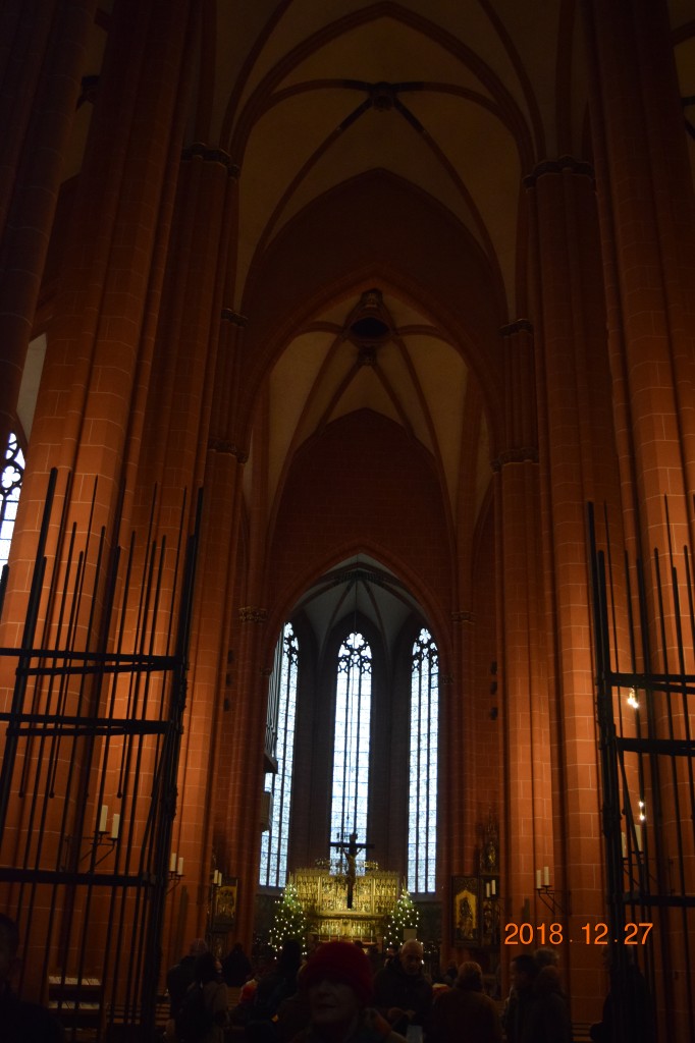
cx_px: 348
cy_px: 522
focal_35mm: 36
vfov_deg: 53.1
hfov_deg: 36.8
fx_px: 1043
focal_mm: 24
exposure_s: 1/60
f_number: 4
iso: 3200
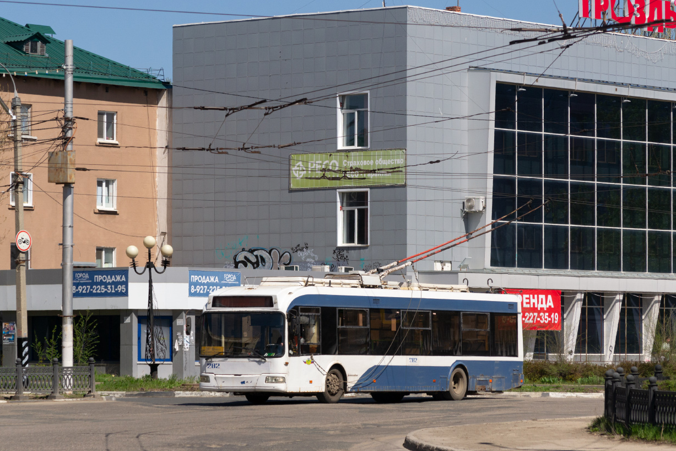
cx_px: 333
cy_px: 221
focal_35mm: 154
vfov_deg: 8.9
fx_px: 2892
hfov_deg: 13.3
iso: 400
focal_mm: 100
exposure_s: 1/2000
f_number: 7.1
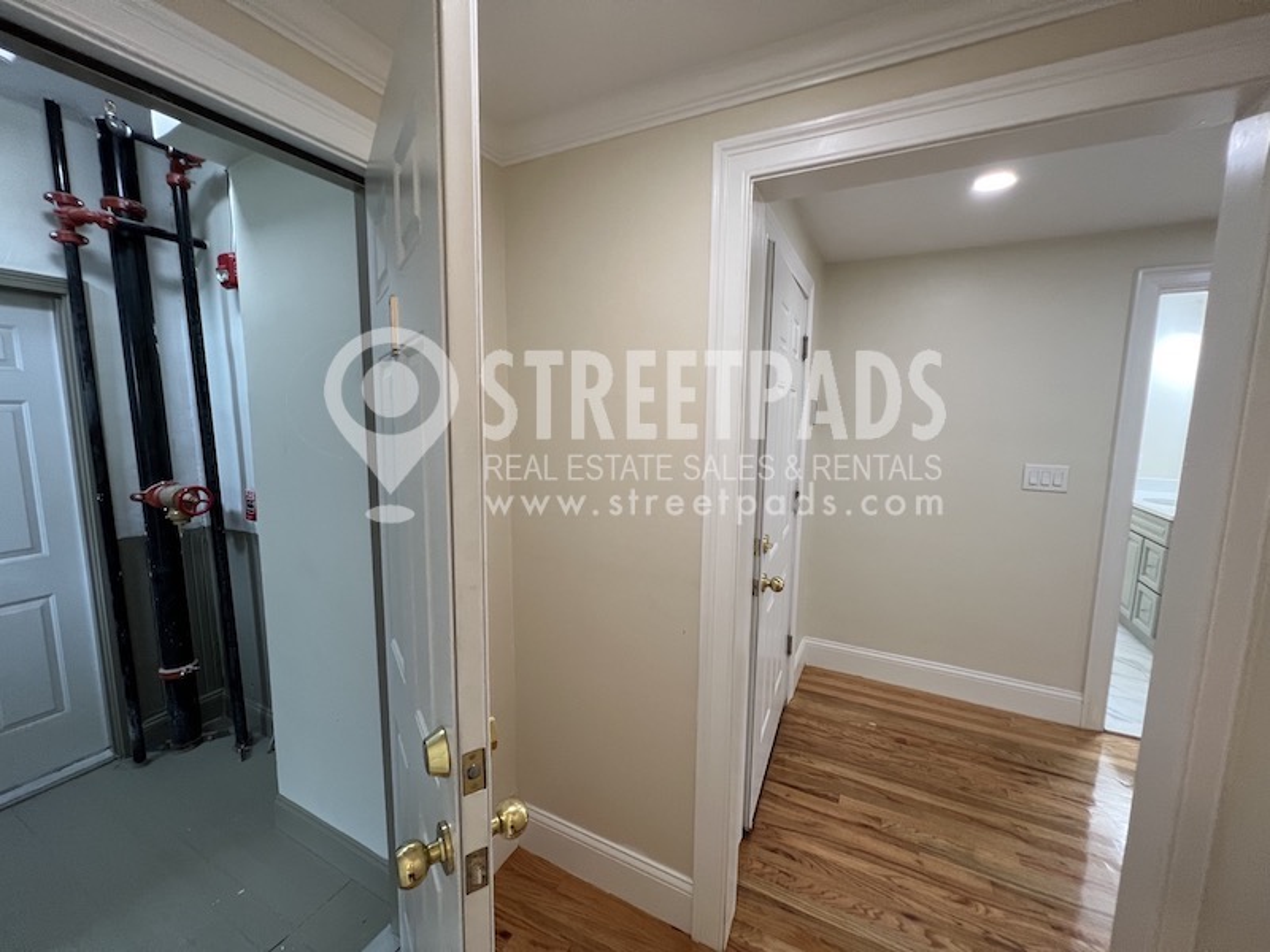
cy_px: 476
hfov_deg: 106.2
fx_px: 477
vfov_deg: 89.9
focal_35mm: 13
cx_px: 635
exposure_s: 1/120
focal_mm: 1.57
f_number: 1.8
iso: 200
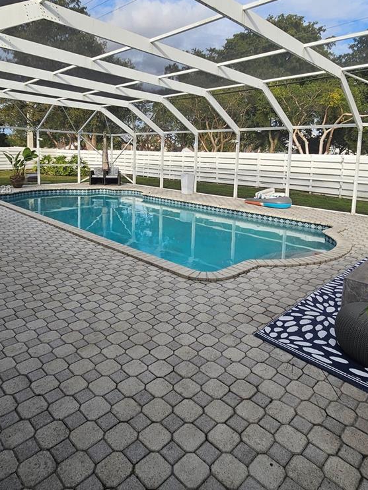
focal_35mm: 21
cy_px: 190
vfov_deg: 77.9
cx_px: 186
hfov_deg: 63.4
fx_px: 298
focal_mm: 2.2
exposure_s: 1/614
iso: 50
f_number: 2.2
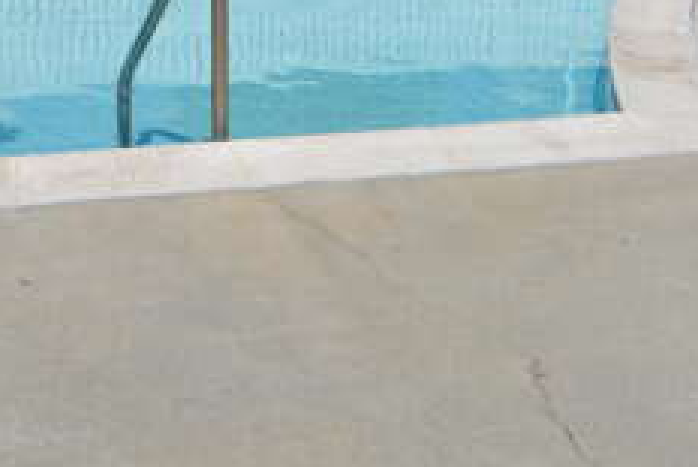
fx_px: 1921
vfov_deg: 13.0
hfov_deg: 20.6
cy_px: -253
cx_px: 325
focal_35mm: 99
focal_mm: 20
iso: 100
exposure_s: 1/400
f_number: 10
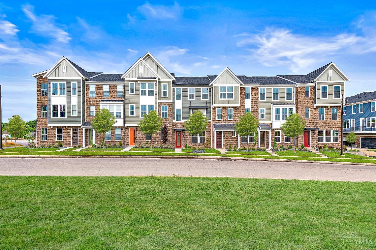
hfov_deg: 84.0
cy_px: 125
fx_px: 209
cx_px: 188
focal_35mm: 20
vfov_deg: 61.9
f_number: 8
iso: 100
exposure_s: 1/500
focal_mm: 20
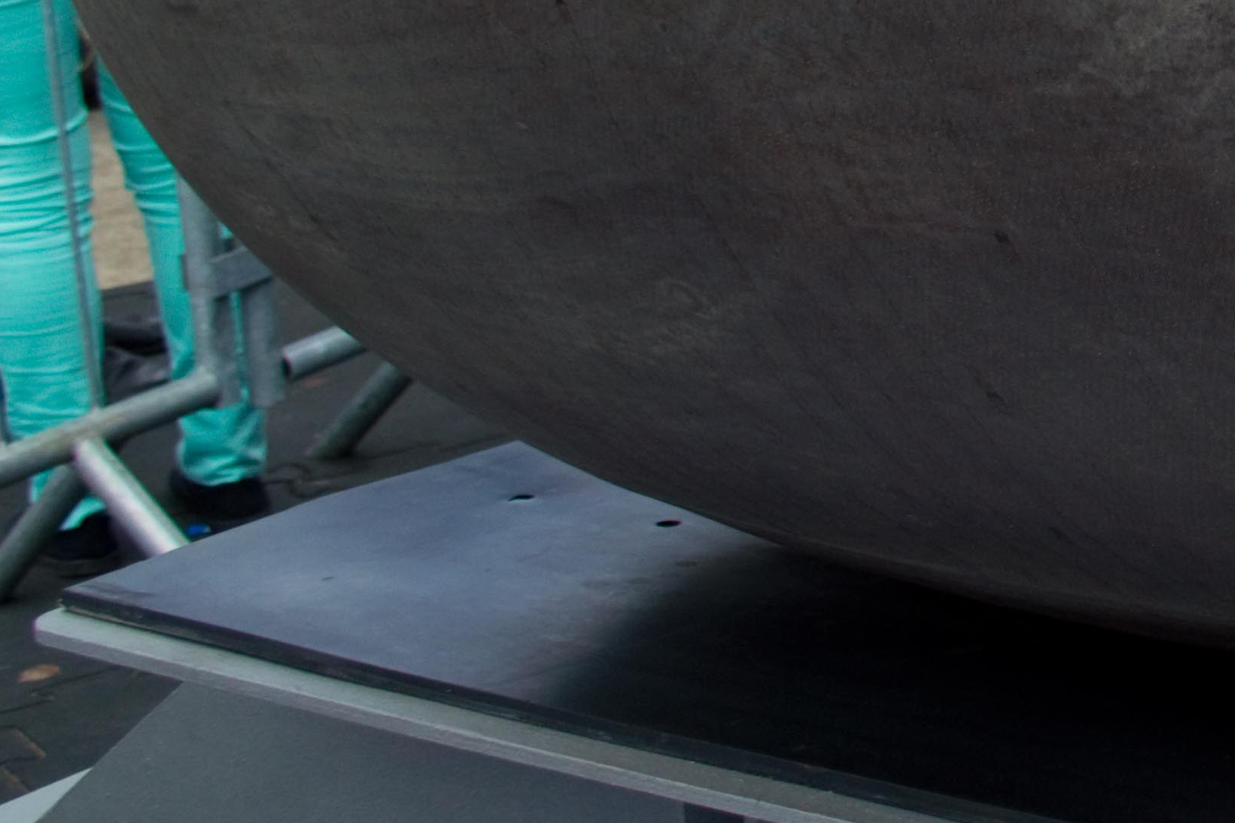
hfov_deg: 15.7
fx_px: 3807
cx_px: 2222
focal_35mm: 111
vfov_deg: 12.0
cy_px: -262
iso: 200
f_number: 4.5
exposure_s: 1/500
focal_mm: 20
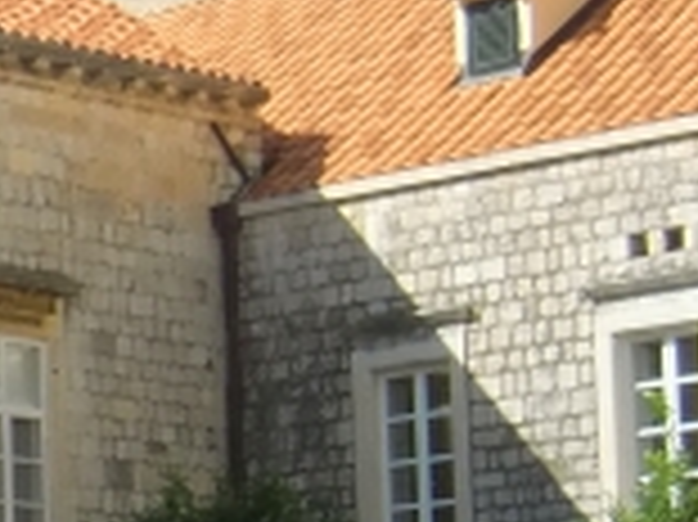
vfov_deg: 7.5
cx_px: -689
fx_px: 3949
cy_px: 518
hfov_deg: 9.5
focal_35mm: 196
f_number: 8.9
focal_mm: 6.66
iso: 100
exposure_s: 1/160
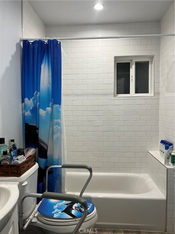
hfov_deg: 53.1
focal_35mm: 26
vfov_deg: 67.3
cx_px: 88
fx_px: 175
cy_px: 117
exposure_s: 1/120
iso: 125
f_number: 1.5
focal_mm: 5.7
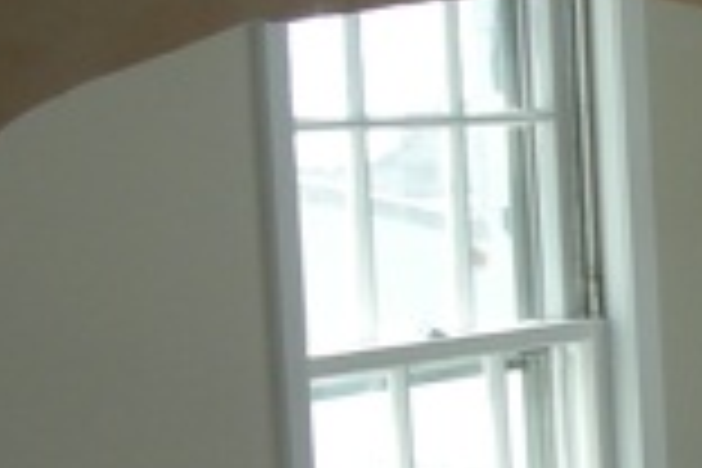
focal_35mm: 185
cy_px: 594
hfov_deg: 10.9
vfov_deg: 7.4
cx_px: 891
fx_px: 3607
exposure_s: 1/30
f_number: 2.8
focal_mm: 5.8
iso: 50
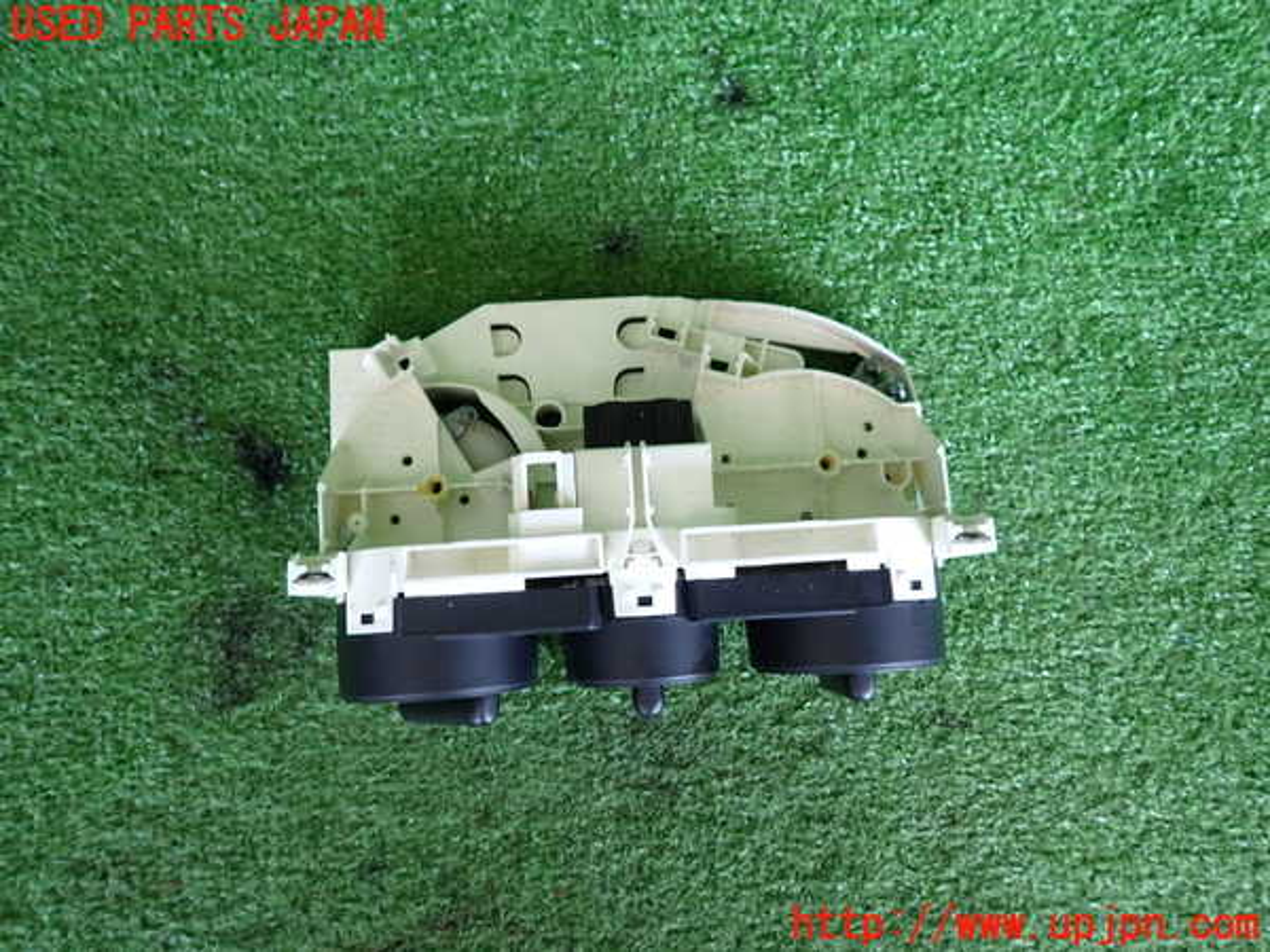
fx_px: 917
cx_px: 635
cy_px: 476
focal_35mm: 25
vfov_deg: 54.9
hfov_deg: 69.4
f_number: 2
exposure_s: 1/80
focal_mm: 4.5
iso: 200
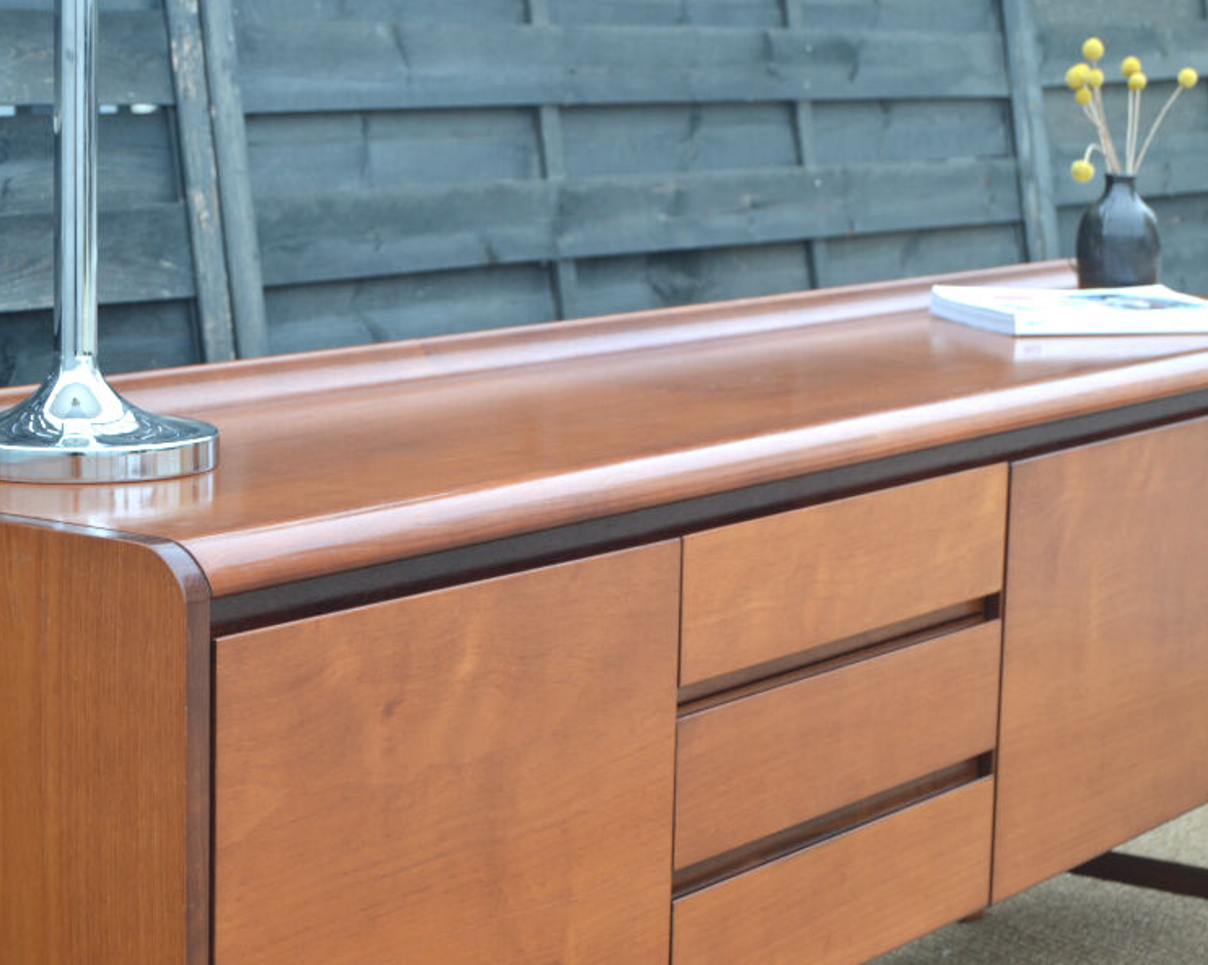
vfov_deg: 18.7
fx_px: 2931
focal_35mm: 82
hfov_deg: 23.3
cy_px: 482
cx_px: 529
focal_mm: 48
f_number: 5.3
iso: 450
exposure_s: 1/60
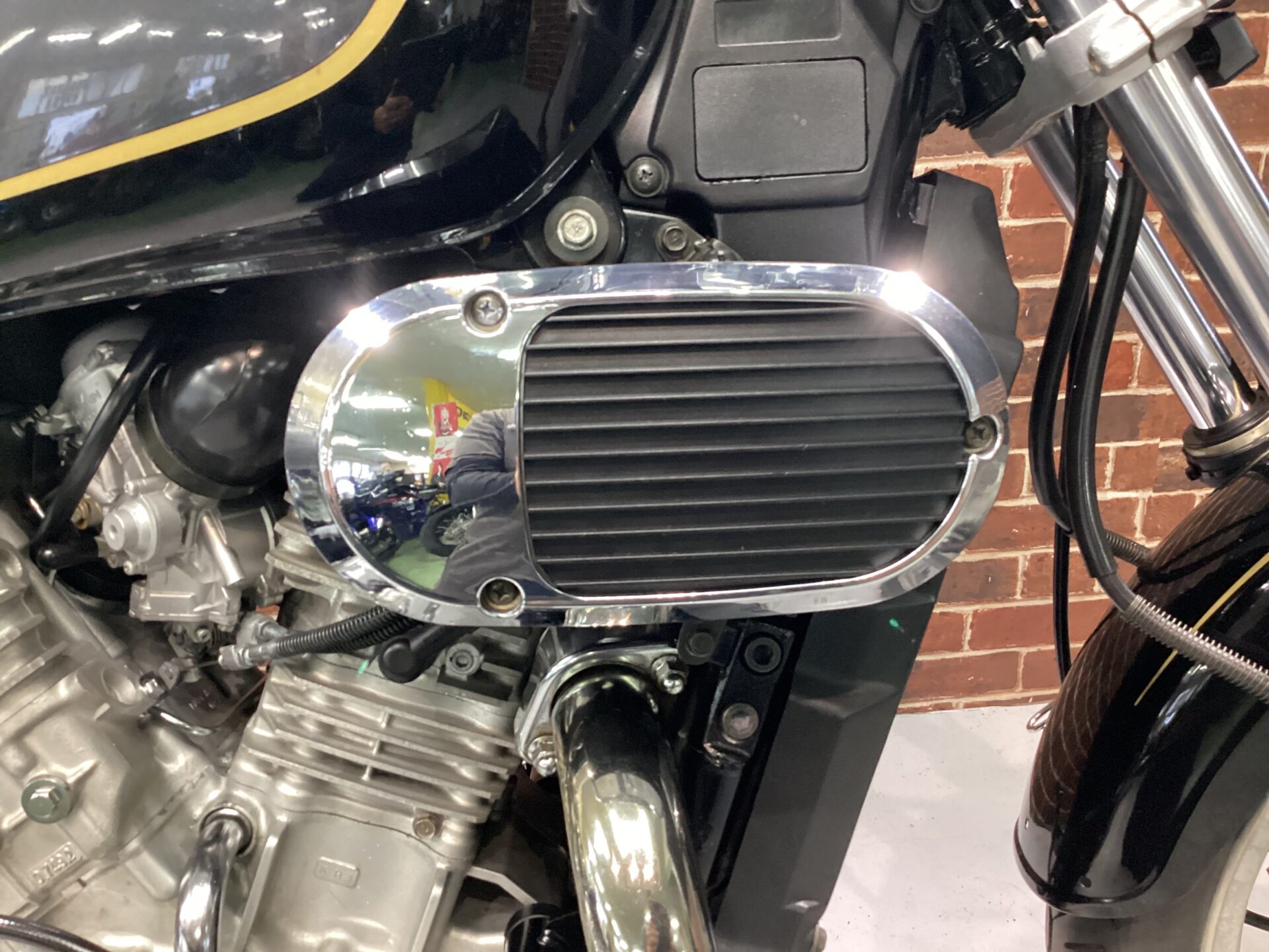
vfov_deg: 45.4
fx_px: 1136
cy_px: 476
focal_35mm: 31
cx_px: 634
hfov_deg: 58.4
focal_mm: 3.3
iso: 400
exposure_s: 1/30
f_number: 2.4
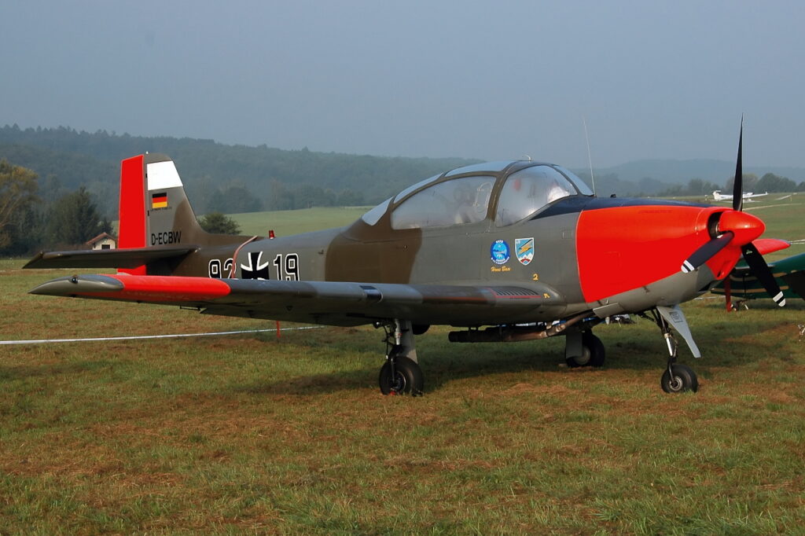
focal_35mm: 60
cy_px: 268
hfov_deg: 33.4
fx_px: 1341
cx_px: 402
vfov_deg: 22.6
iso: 200
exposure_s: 1/80
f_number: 8
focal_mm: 40
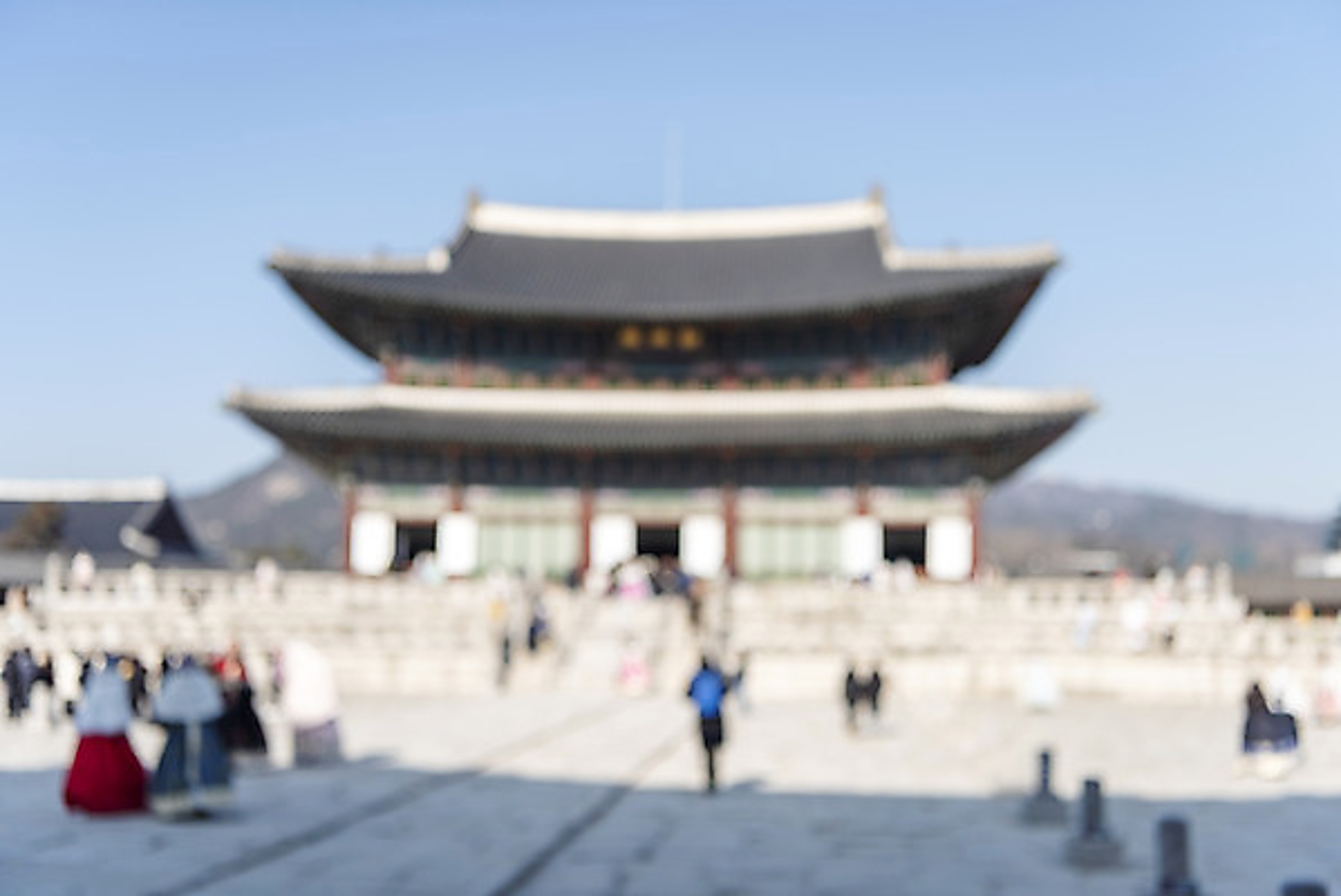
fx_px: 1565
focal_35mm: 42
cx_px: 670
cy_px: 448
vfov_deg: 31.9
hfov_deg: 46.4
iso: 160
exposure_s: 1/4000
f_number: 2.8
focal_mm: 42
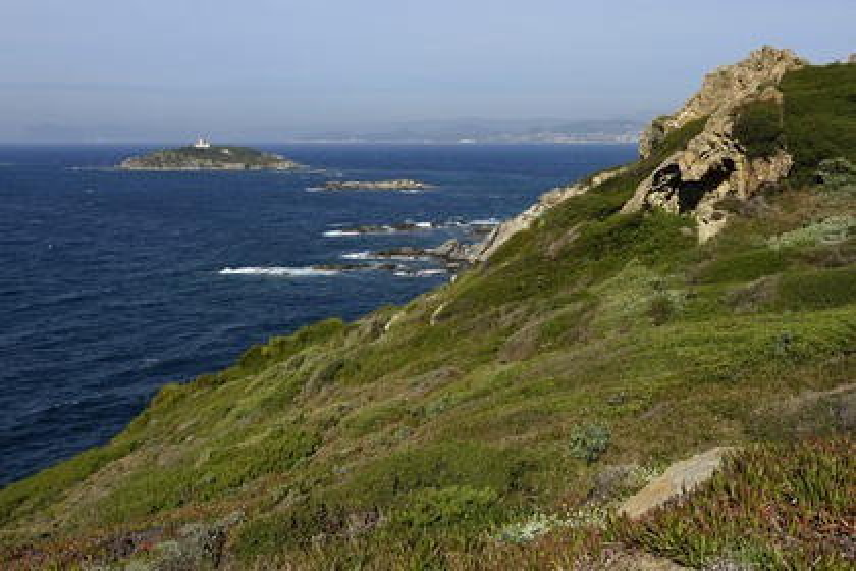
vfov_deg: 37.9
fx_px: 832
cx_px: 428
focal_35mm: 35
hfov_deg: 54.4
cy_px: 286
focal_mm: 35
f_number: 13
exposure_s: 1/400
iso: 320
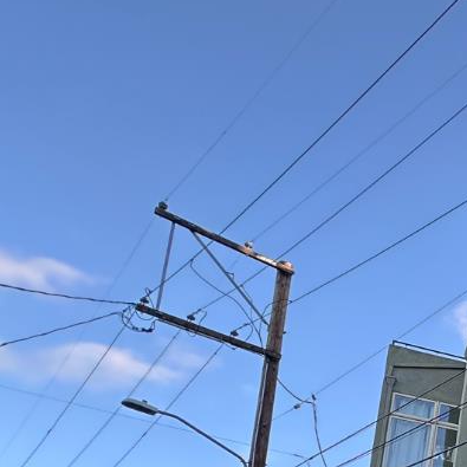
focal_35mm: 47
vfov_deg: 29.9
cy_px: 583
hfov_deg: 25.2
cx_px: 734
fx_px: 717
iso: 40
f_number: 2.2
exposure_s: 1/166
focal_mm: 2.22
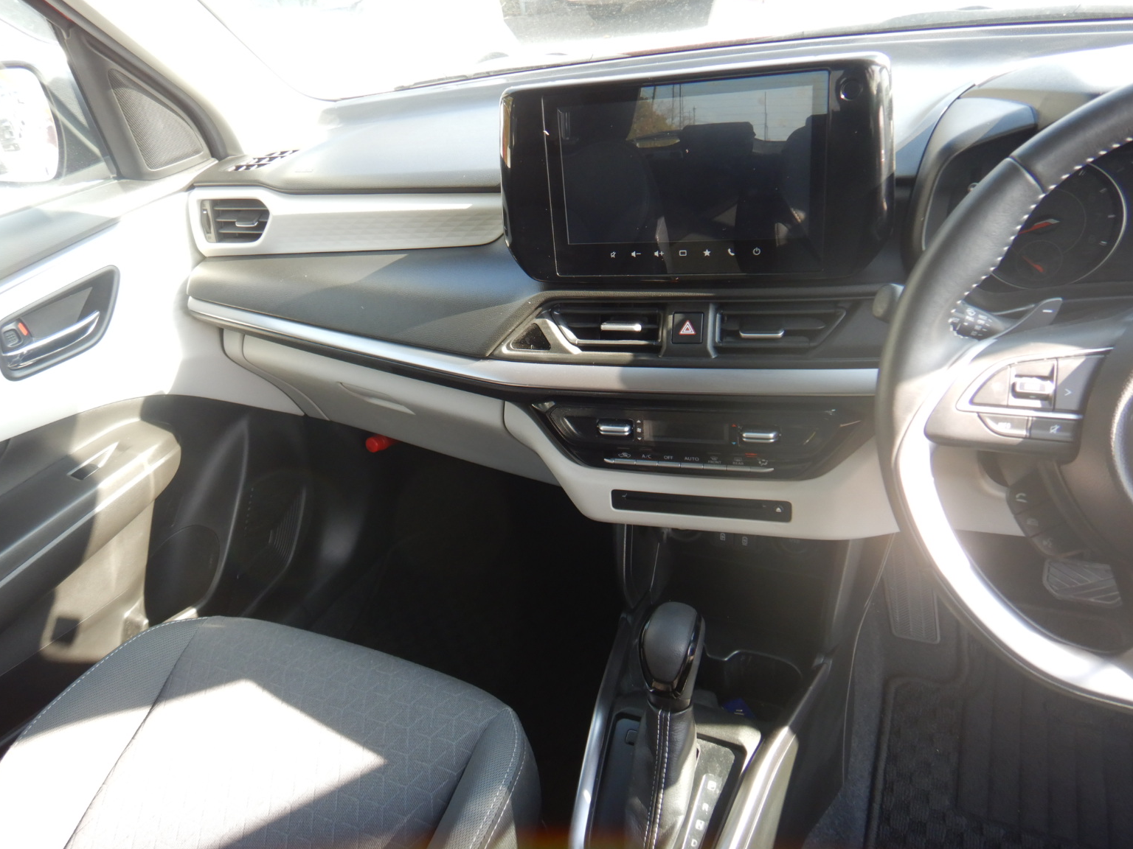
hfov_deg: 69.4
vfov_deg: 54.9
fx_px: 818
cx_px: 544
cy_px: 415
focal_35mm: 25
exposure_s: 1/60
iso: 125
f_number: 2.8
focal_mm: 4.3
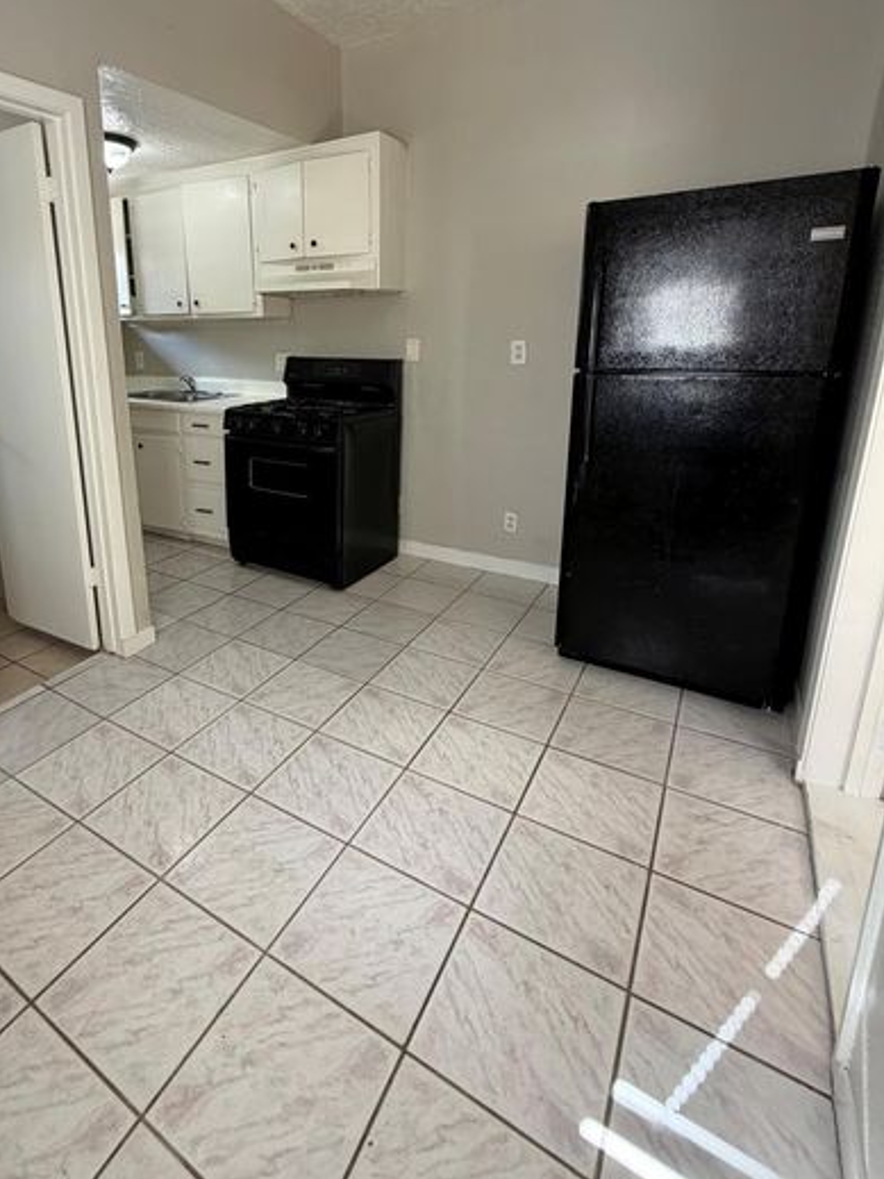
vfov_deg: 86.9
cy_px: 483
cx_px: 330
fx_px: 613
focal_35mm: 18
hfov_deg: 70.4
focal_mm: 2.22
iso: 160
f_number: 2.2
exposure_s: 1/121
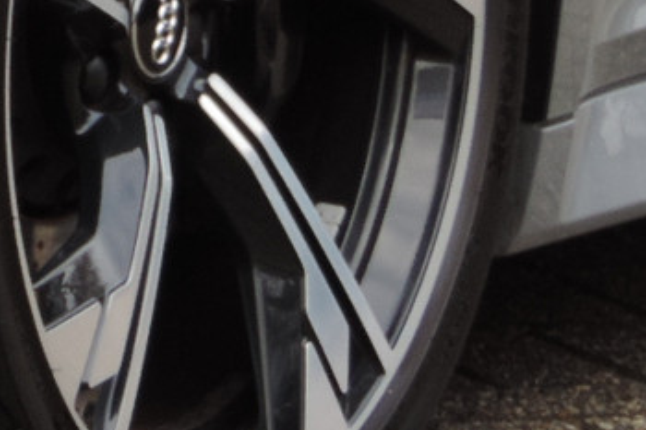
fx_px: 8053
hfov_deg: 4.5
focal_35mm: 449
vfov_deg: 3.0
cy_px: -317
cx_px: -679
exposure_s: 1/100
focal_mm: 18.7
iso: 90
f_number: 4.2
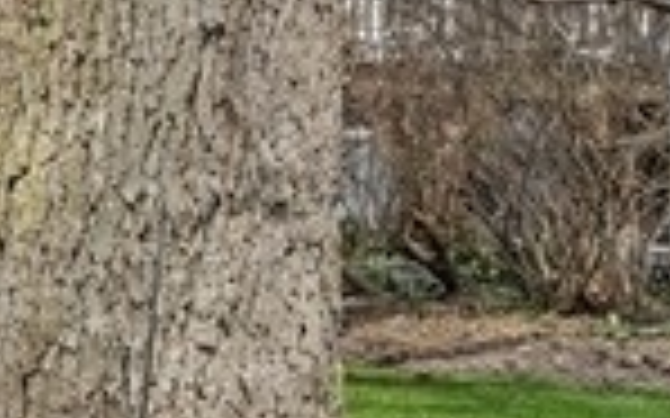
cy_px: -256
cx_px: -1052
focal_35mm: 175
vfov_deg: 7.3
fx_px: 3196
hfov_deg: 10.1
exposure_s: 1/180
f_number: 9.5
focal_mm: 28.5
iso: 200
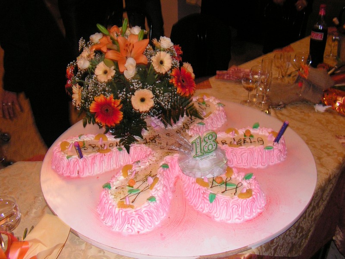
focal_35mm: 36
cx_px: 172
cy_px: 130
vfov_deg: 39.7
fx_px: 359
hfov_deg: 51.4
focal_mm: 6
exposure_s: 1/40
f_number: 3.2
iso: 200
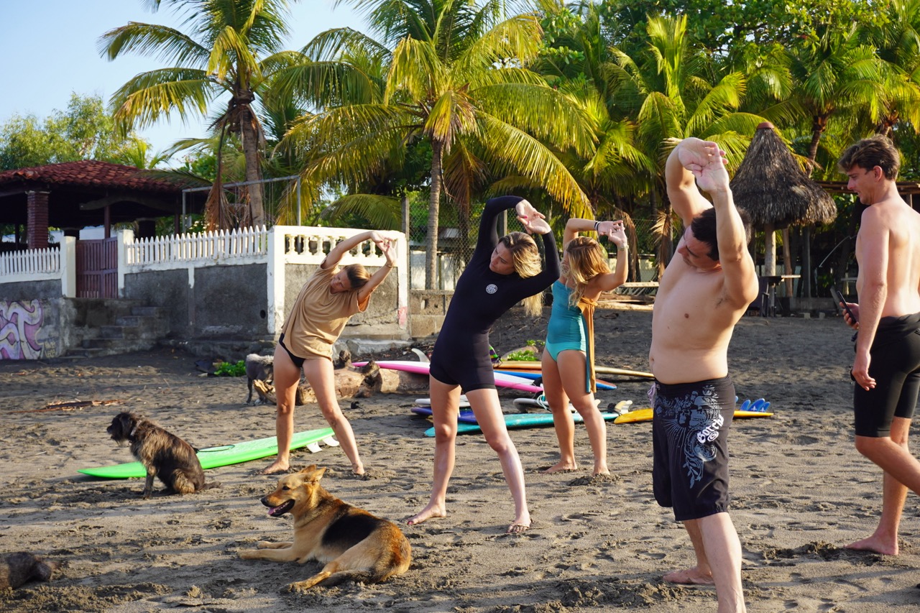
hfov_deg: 36.3
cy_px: 306
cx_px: 460
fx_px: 1405
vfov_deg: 24.6
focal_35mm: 55
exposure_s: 1/200
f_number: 5.6
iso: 100
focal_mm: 37
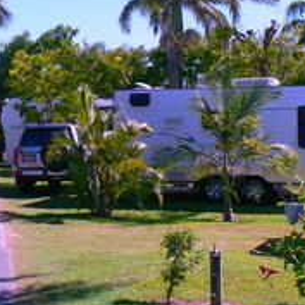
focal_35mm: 84
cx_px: -33
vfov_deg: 20.2
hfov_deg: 19.7
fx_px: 837
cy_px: 22
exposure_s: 1/250
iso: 80
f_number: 5.6
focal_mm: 7.4
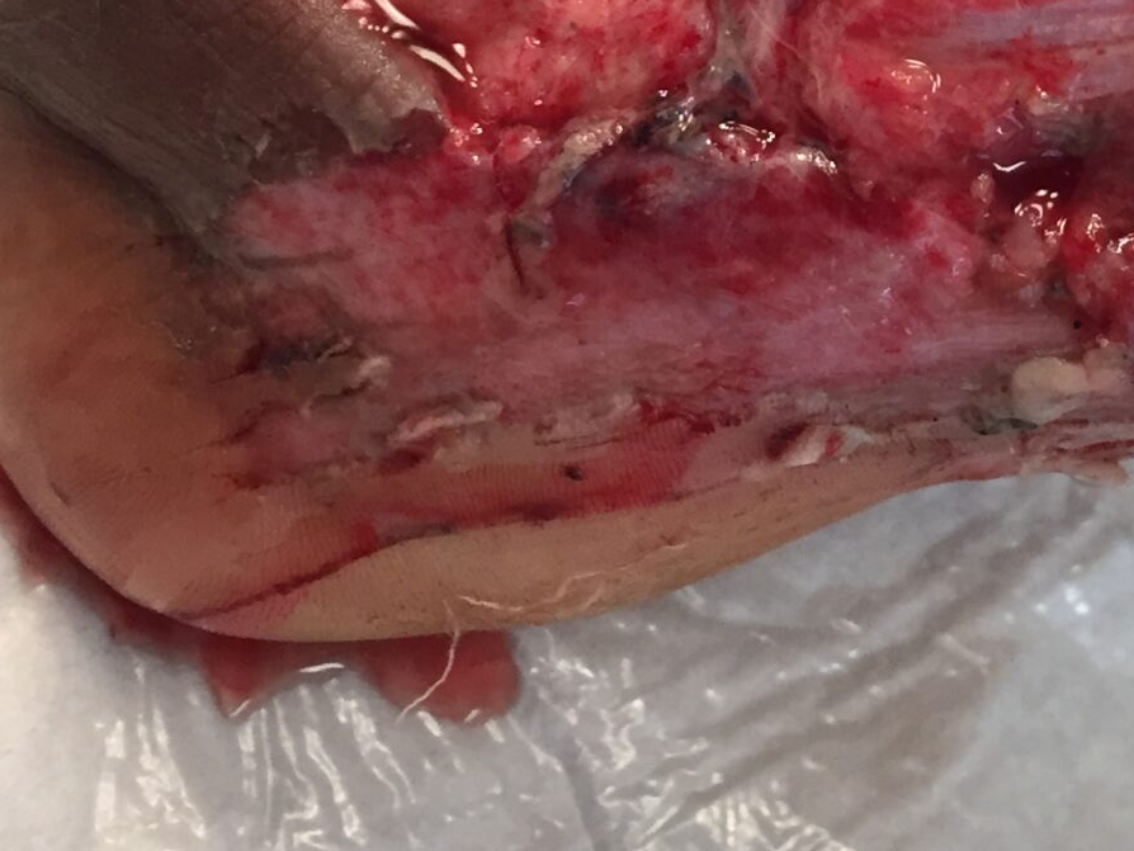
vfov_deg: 17.3
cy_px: -38
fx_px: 2720
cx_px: 1060
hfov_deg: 22.9
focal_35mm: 83
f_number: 2.2
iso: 50
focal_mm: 4.15
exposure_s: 1/30
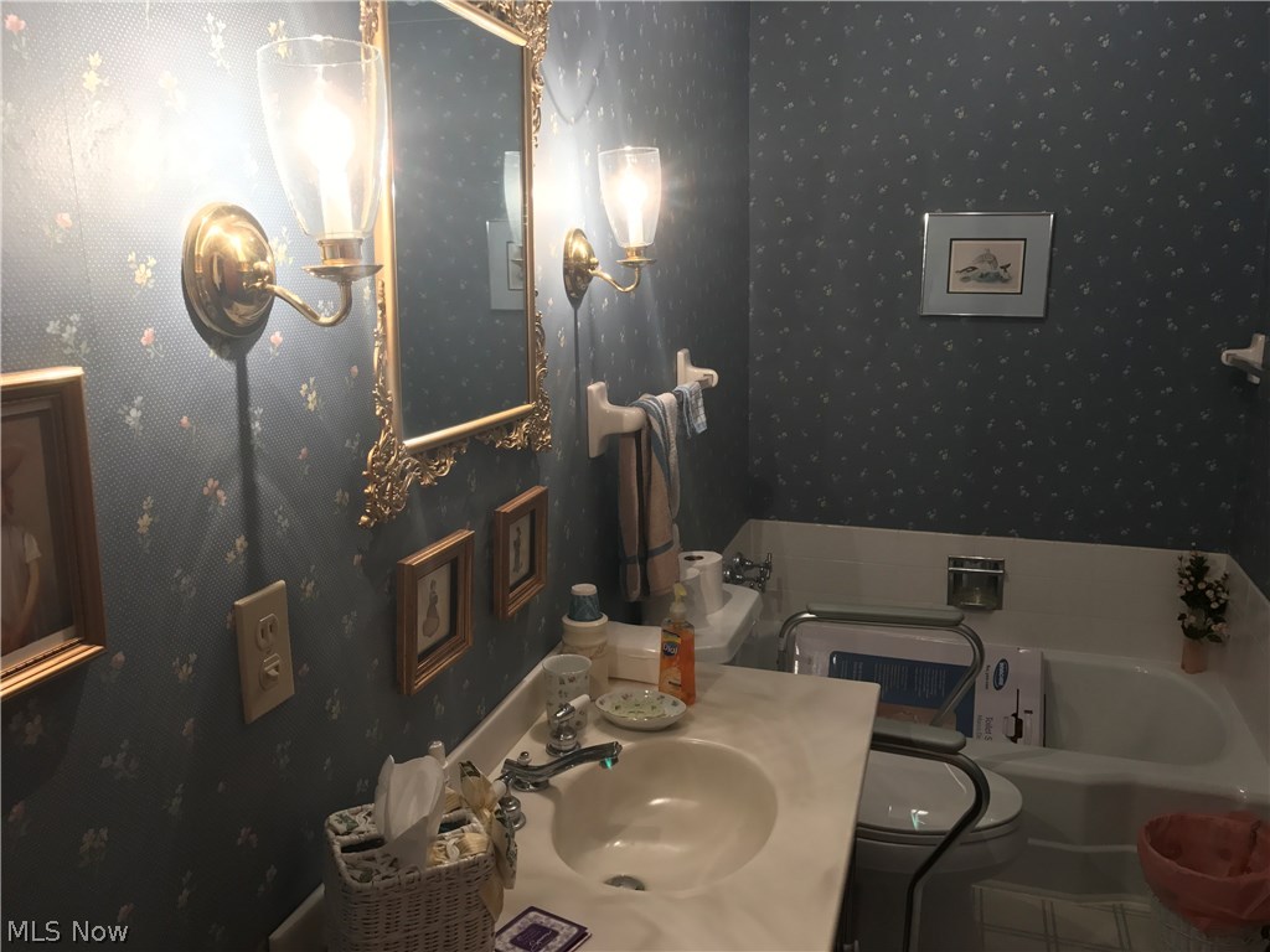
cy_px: 476
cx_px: 635
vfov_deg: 49.7
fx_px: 1027
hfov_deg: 63.4
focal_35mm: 28
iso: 50
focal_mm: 3.99
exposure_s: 1/30
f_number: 1.8
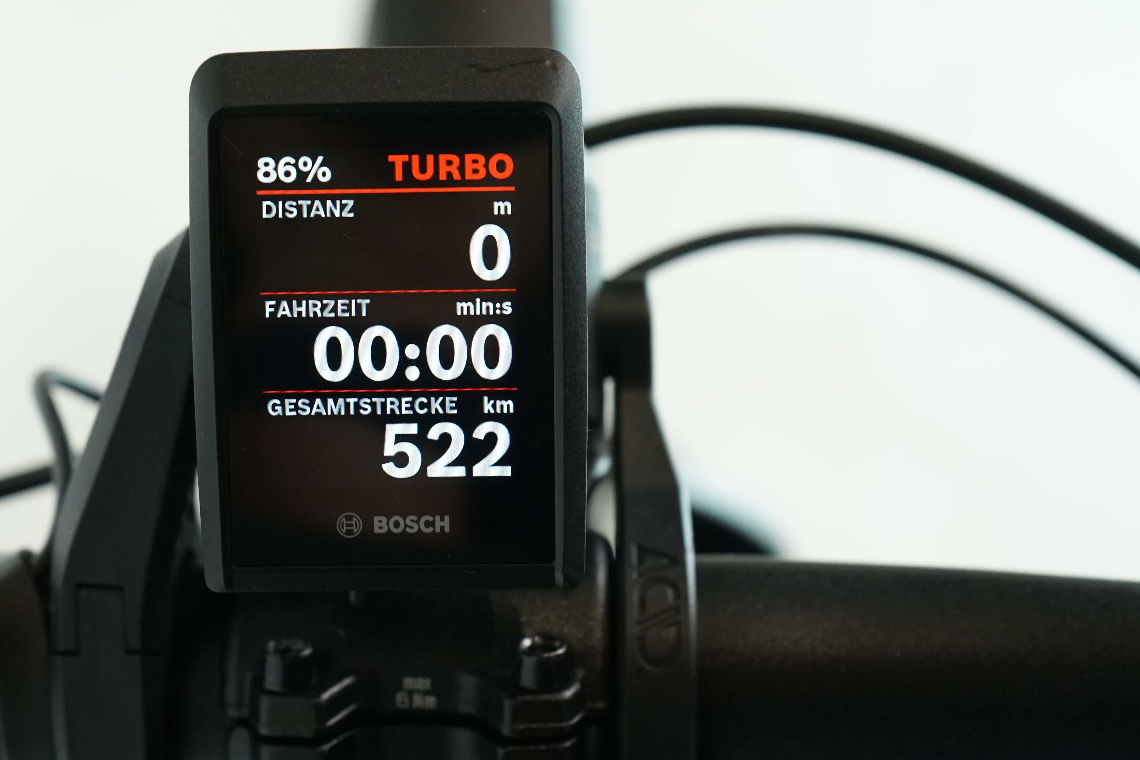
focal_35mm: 70
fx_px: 2216
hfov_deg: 28.7
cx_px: 393
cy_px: 334
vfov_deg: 19.4
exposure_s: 1/200
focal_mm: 47
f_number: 5.6
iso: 2000
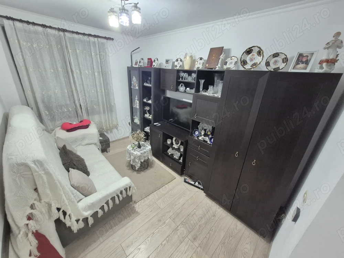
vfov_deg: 89.9
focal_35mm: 13
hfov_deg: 106.2
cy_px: 129
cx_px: 172
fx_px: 129
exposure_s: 1/50
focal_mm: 1.74
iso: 640
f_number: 2.2
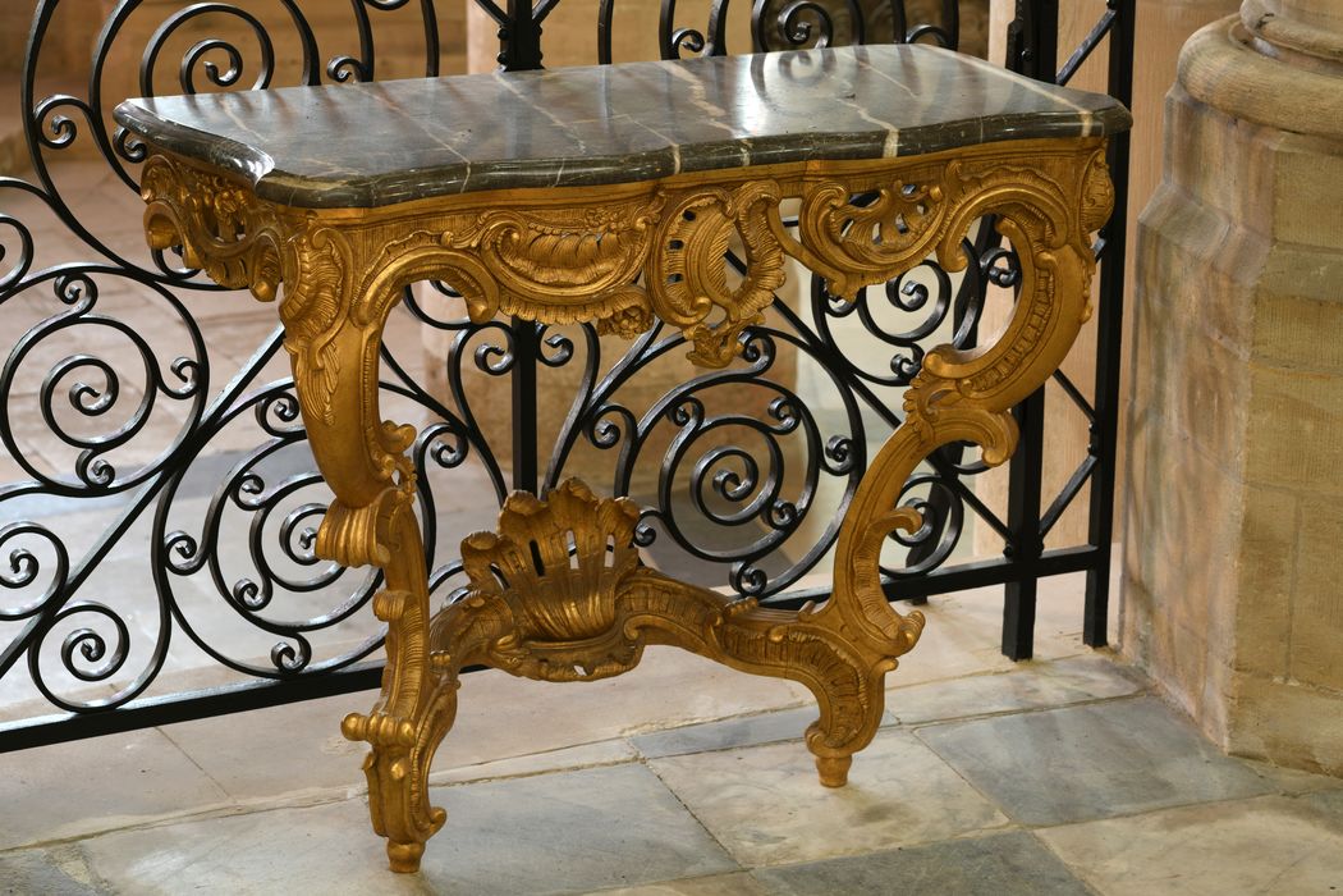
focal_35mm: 85
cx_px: 672
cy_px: 448
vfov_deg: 16.1
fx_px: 3171
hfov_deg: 23.9
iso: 64
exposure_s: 8
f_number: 10
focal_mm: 85
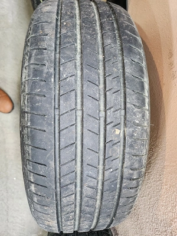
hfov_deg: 58.9
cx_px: 88
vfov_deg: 73.9
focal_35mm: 23
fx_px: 157
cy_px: 118
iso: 1000
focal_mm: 5.4
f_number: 1.8
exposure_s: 1/101
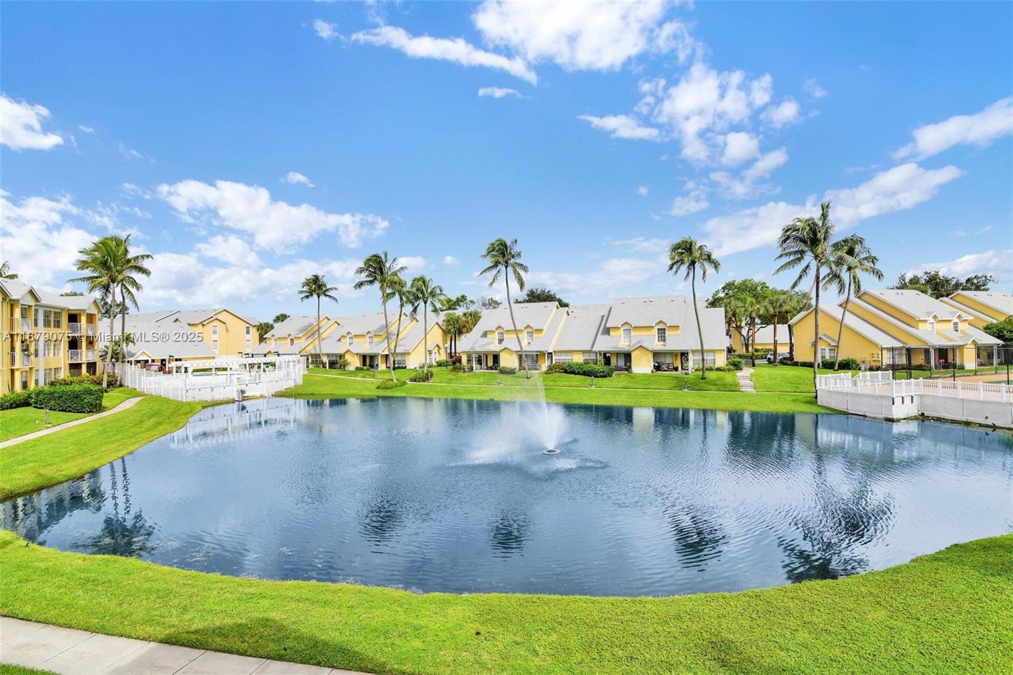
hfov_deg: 96.7
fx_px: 450
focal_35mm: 16
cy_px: 338
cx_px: 506
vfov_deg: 73.7
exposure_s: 1/1000
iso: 200
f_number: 8
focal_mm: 16
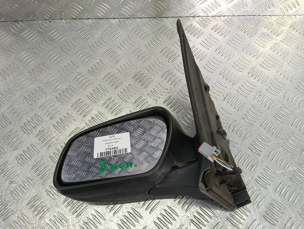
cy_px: 116
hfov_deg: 63.4
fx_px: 246
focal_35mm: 28
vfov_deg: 49.8
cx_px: 154
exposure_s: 1/50
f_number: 1.6
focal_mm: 4.11
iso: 84
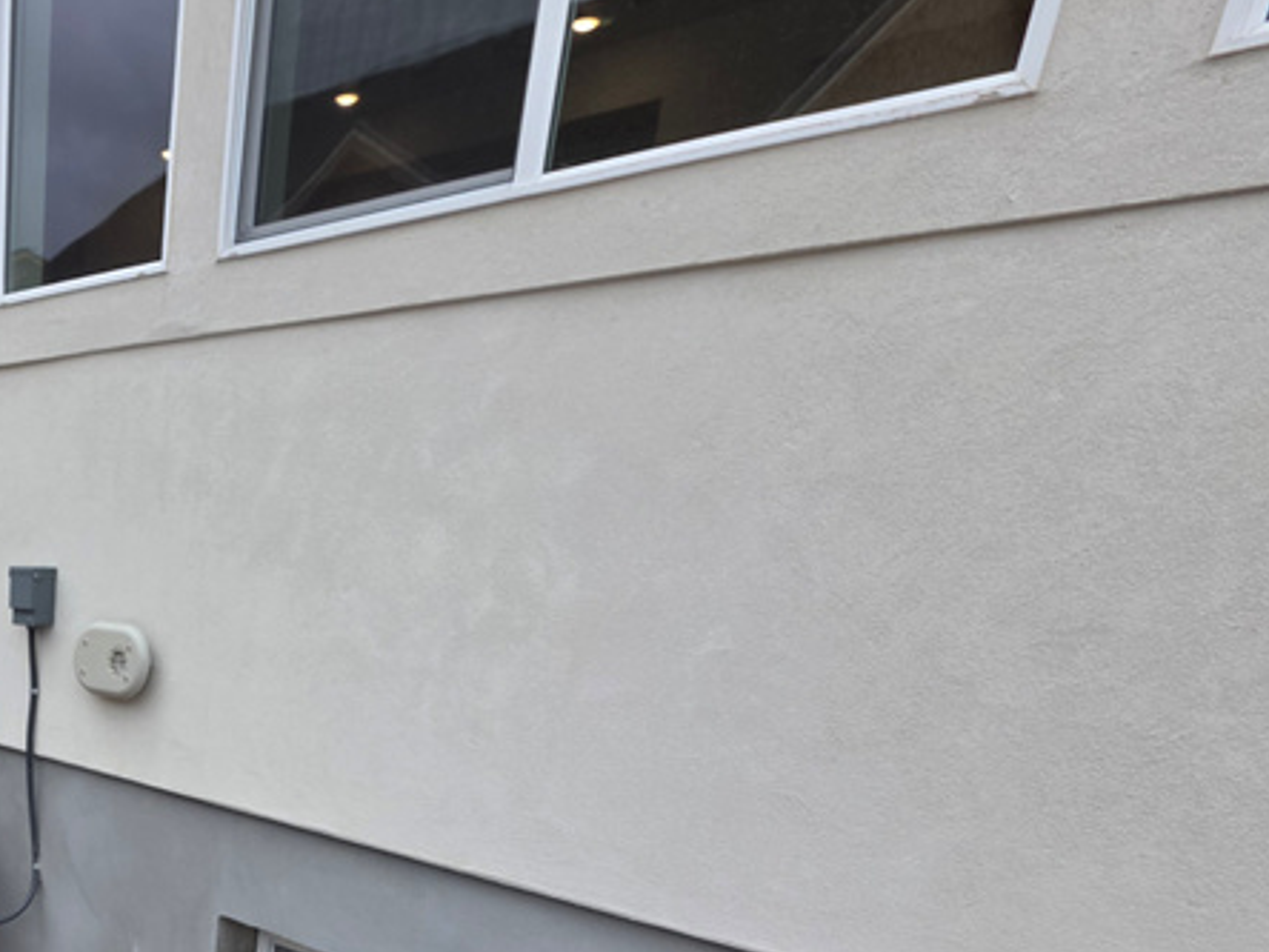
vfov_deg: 41.3
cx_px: -20
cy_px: 932
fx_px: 1100
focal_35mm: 30
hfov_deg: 48.5
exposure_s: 1/2000
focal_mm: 2.2
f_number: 1.9
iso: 80
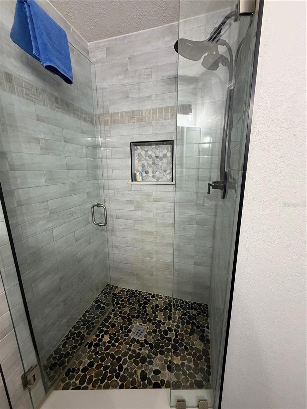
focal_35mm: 14
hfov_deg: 85.7
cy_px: 204
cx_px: 154
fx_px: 166
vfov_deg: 102.1
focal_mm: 2.22
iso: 320
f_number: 2.2
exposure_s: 1/60
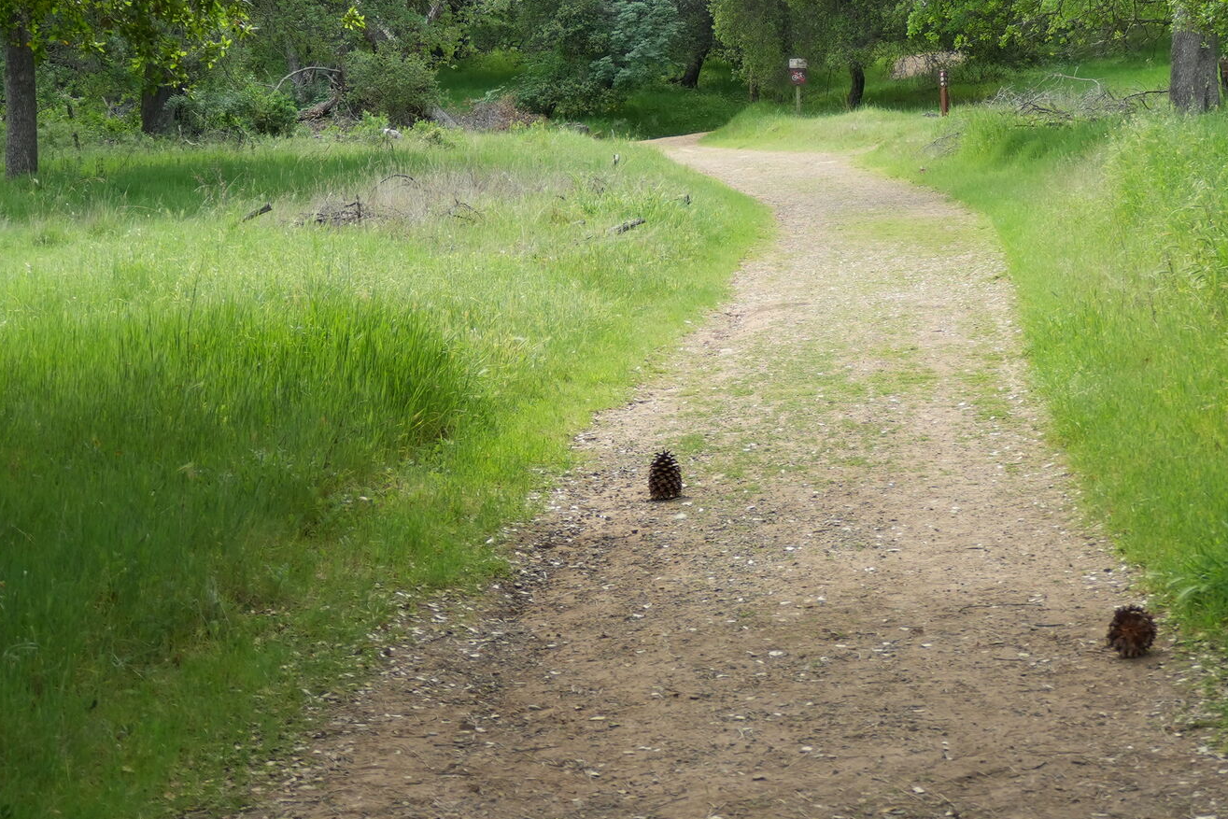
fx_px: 3138
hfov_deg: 22.1
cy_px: 108
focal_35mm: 92
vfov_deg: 14.7
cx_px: 797
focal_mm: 28
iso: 400
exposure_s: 1/800
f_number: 4
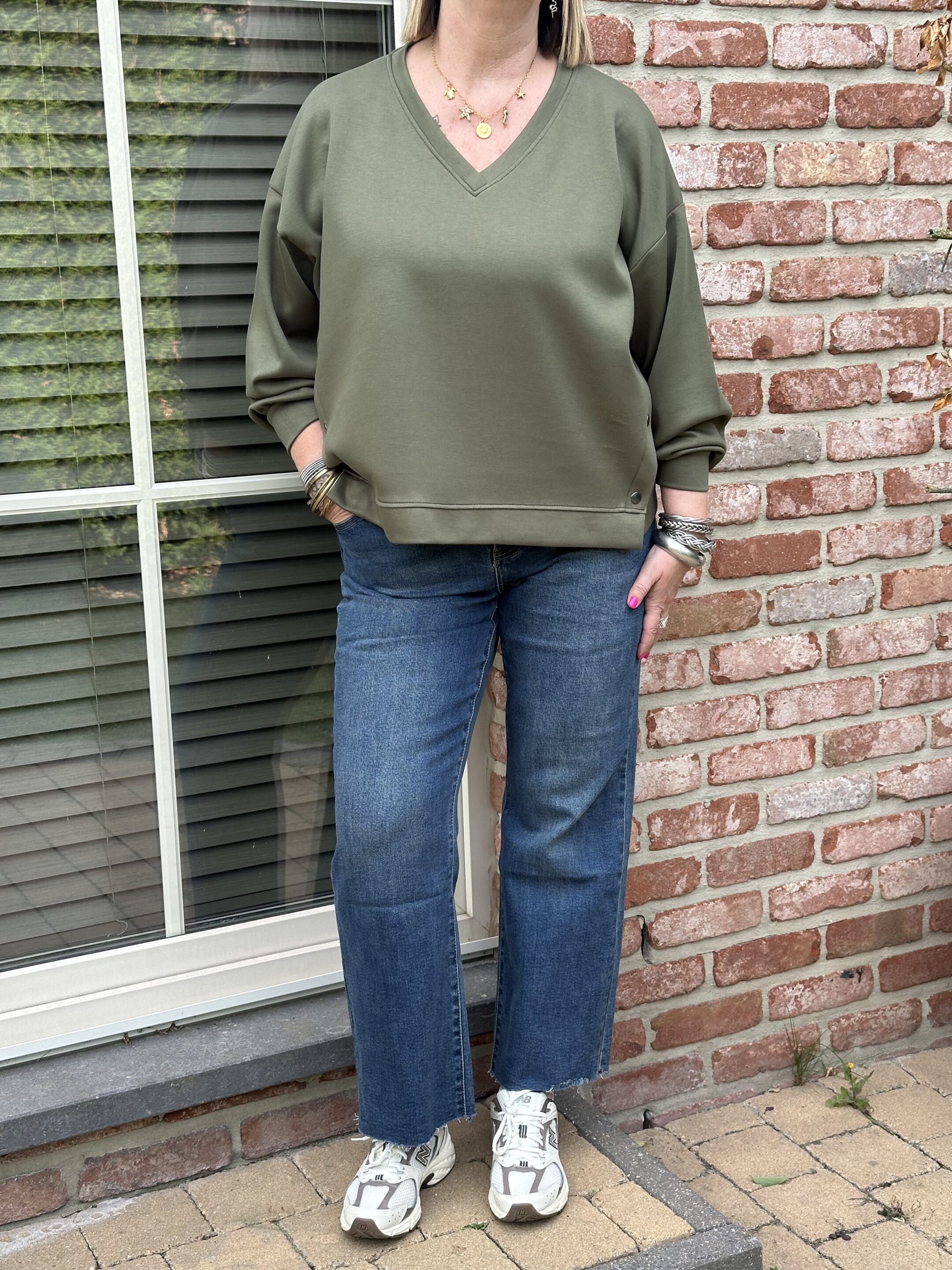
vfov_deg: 39.7
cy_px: 635
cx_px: 476
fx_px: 1760
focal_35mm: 48
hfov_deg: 30.3
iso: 64
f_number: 1.78
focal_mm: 6.86
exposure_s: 1/414
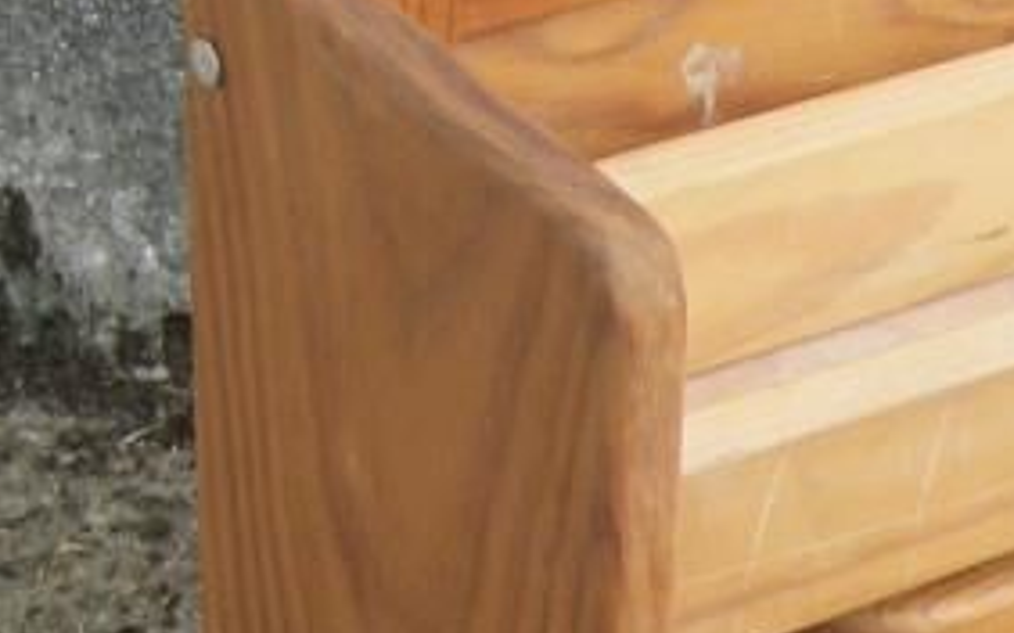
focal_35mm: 154
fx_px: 4254
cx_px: 1492
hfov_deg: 12.9
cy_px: 993
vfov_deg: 8.3
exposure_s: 1/60
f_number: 8.8
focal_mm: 5.7
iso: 80
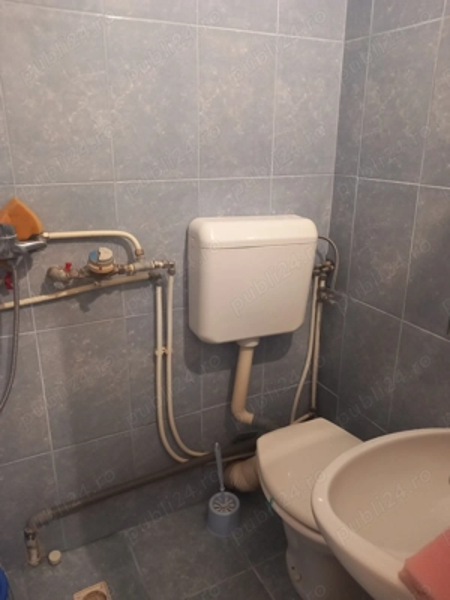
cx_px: 225
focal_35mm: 27
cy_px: 300
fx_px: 468
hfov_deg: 51.4
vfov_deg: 65.3
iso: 250
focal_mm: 4
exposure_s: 1/25
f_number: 1.8
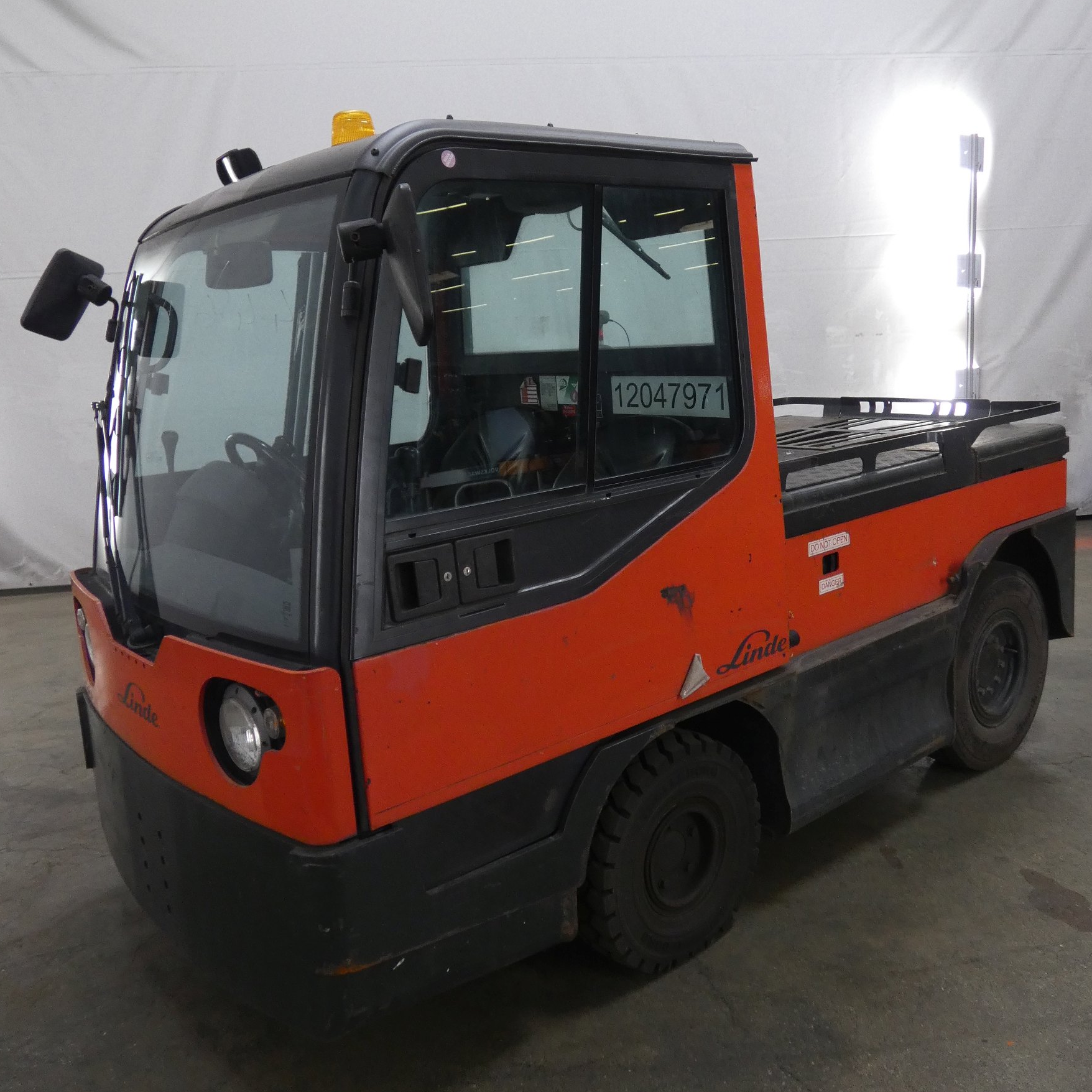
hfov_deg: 55.6
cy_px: 494
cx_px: 543
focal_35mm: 29
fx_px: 1035
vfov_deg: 55.5
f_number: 3
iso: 250
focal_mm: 4.3
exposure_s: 1/80
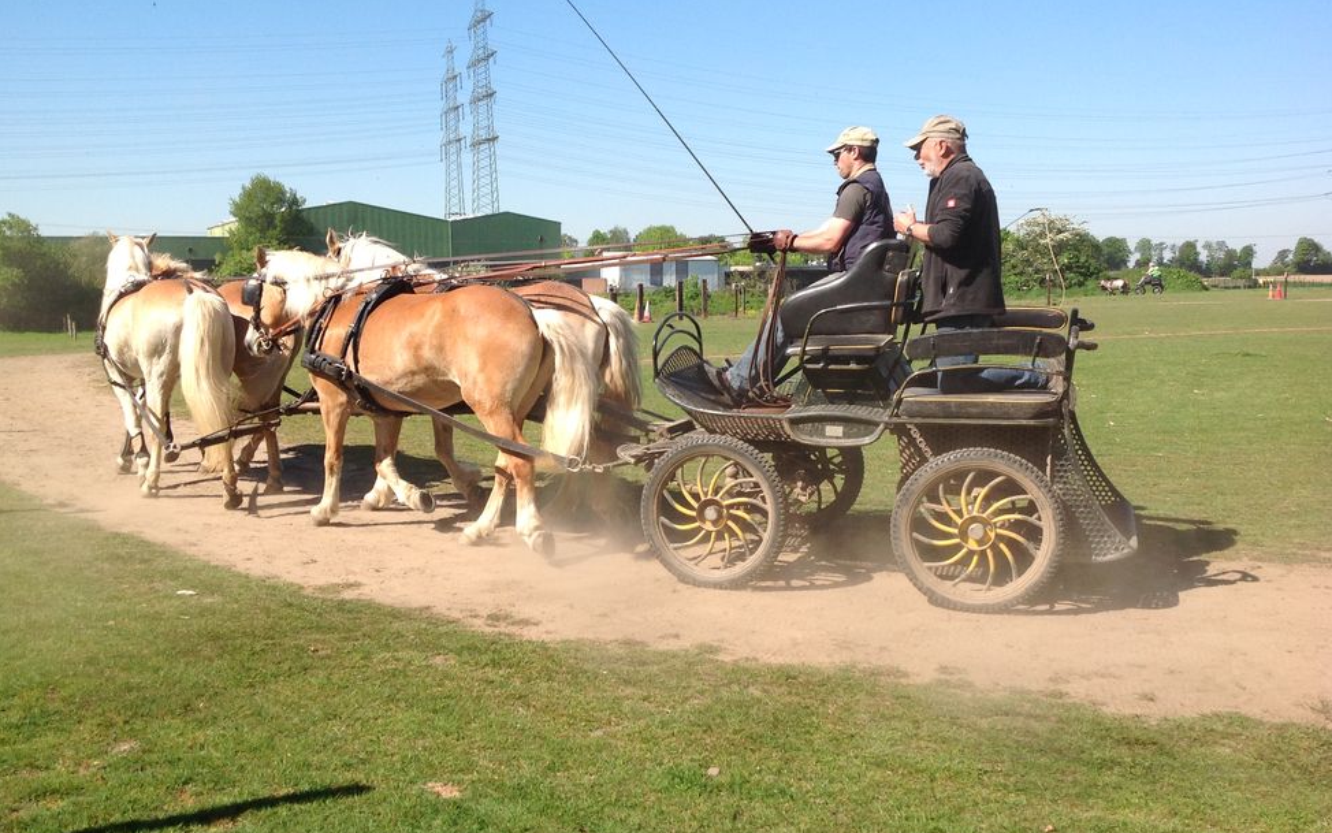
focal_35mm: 38
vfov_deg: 33.6
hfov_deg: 51.5
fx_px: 1380
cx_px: 659
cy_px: 395
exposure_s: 1/1592
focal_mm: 4.28
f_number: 2.4
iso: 50
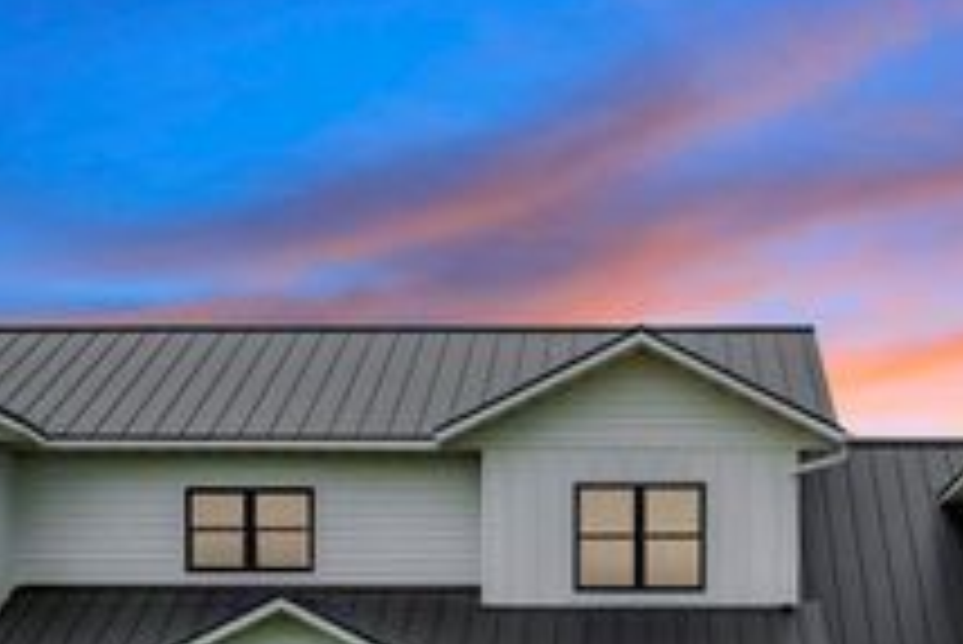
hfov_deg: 26.2
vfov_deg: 17.2
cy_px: 687
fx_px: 2061
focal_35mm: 77
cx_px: 616
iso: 800
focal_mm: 33
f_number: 10
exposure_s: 1/640
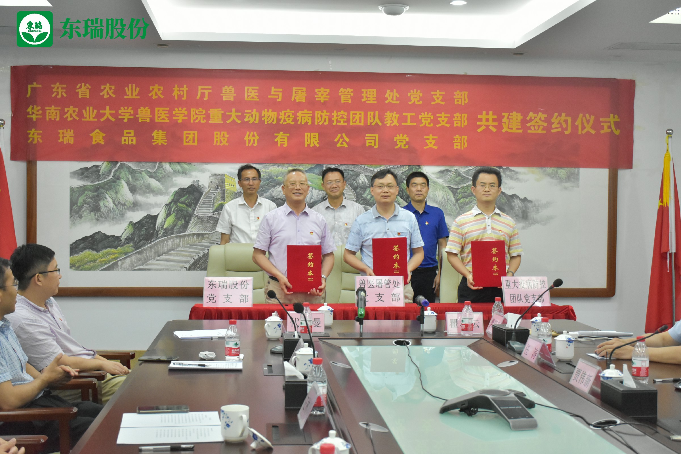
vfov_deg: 28.1
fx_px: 908
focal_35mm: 48
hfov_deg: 41.1
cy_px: 227
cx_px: 340
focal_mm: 32
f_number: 6.3
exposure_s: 1/160
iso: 2500
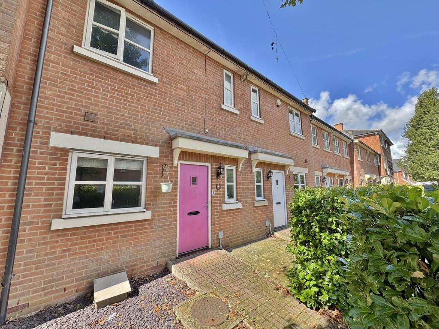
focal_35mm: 14
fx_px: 178
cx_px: 220
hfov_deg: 102.1
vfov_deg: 85.7
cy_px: 164
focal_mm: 2.22
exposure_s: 1/351
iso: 40
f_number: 2.2
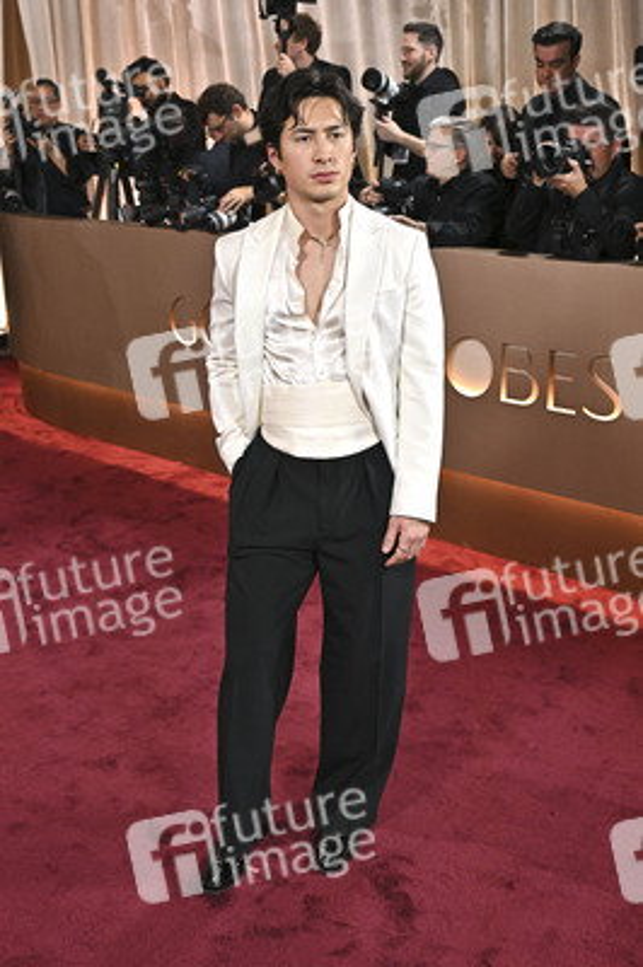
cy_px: 484
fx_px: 1154
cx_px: 322
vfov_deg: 45.5
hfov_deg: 31.1
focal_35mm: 43
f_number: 5.6
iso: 2500
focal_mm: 43
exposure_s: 1/320
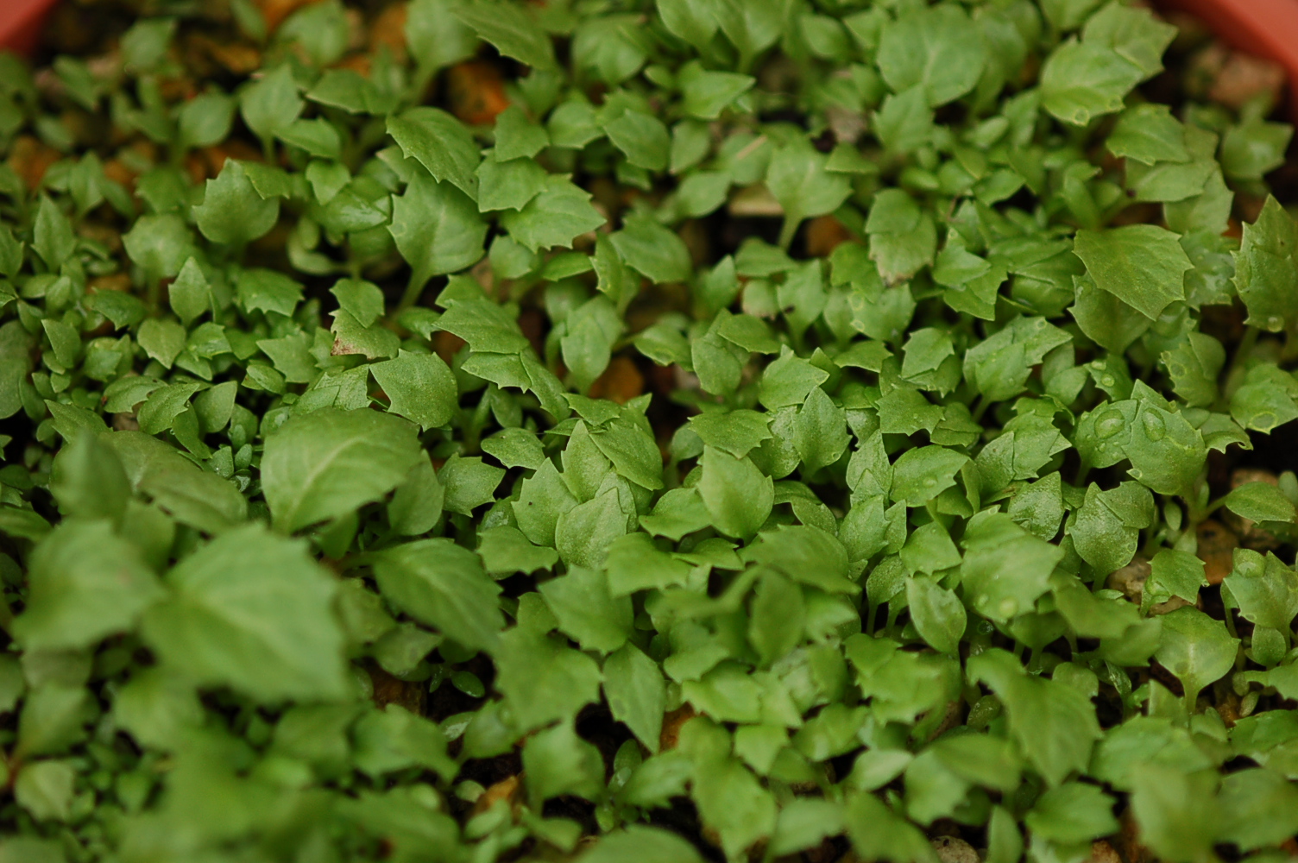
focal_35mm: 158
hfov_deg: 13.1
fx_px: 5674
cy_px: 432
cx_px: 649
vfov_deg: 8.7
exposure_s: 1/800
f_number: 3.3
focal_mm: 105
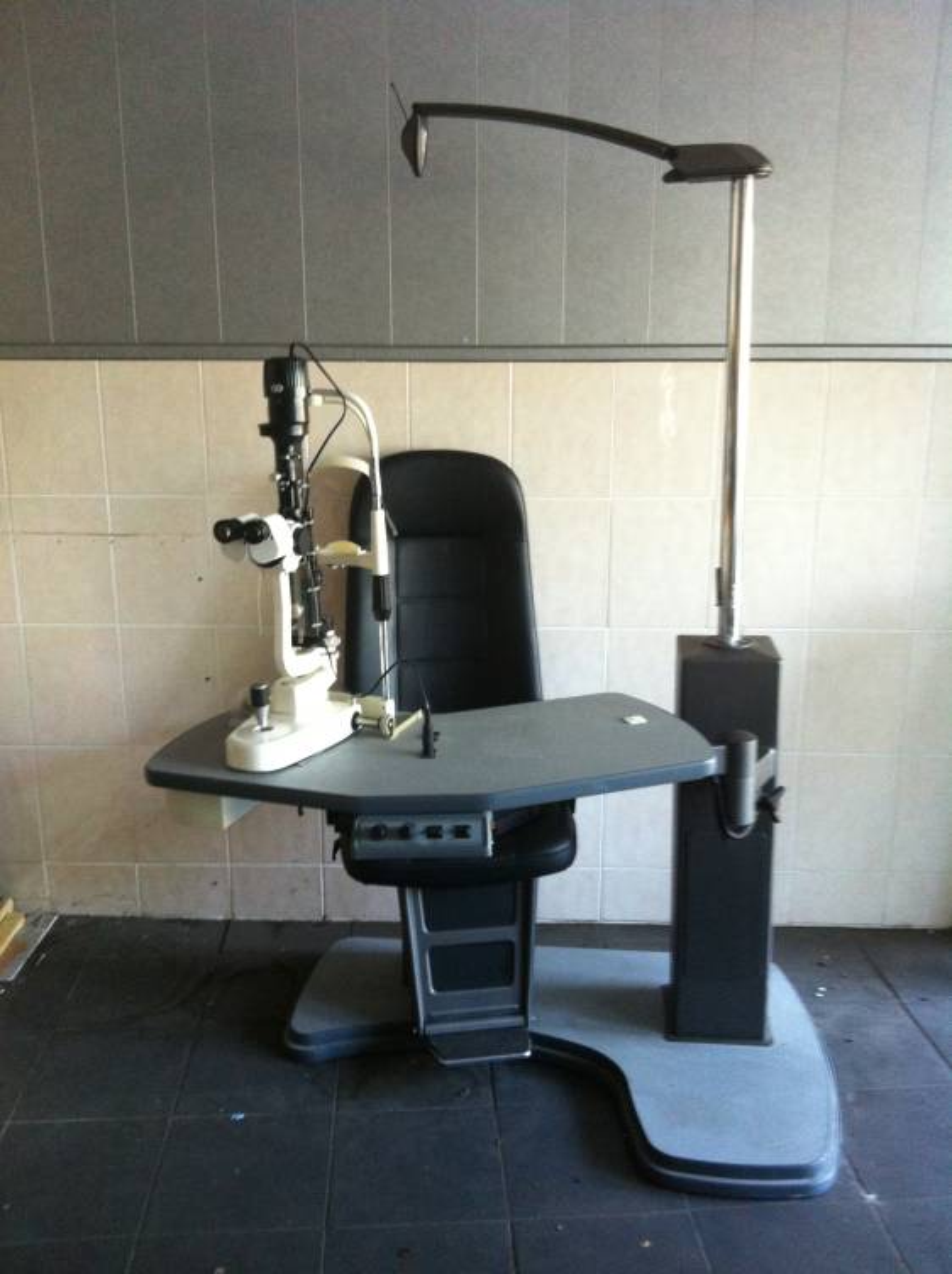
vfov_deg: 52.7
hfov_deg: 40.6
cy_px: 637
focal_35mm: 35
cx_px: 476
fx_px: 1286
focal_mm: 3.85
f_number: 2.8
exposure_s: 1/15
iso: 160
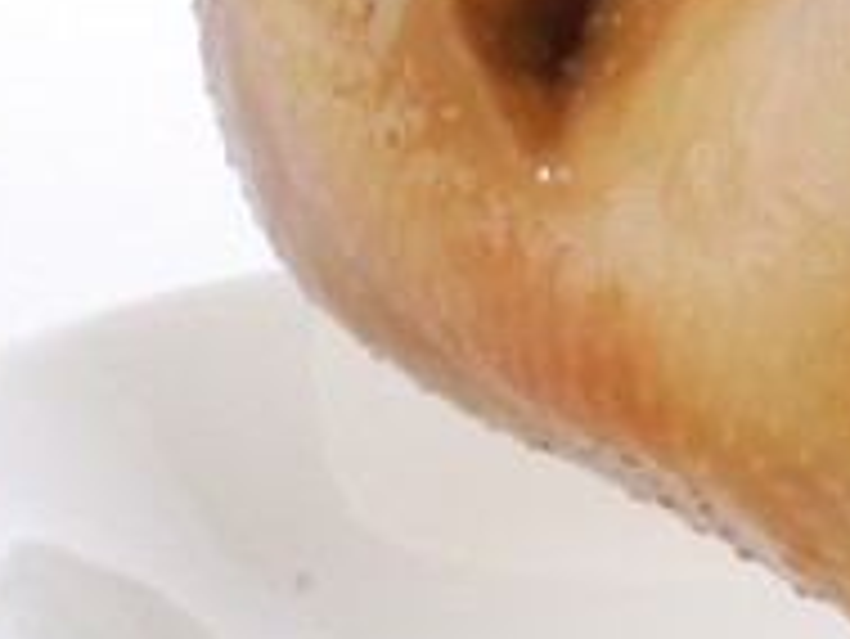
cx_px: 1772
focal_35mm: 962
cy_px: -457
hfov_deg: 2.1
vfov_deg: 1.5
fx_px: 23638
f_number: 32
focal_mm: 105
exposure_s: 1/125
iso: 100
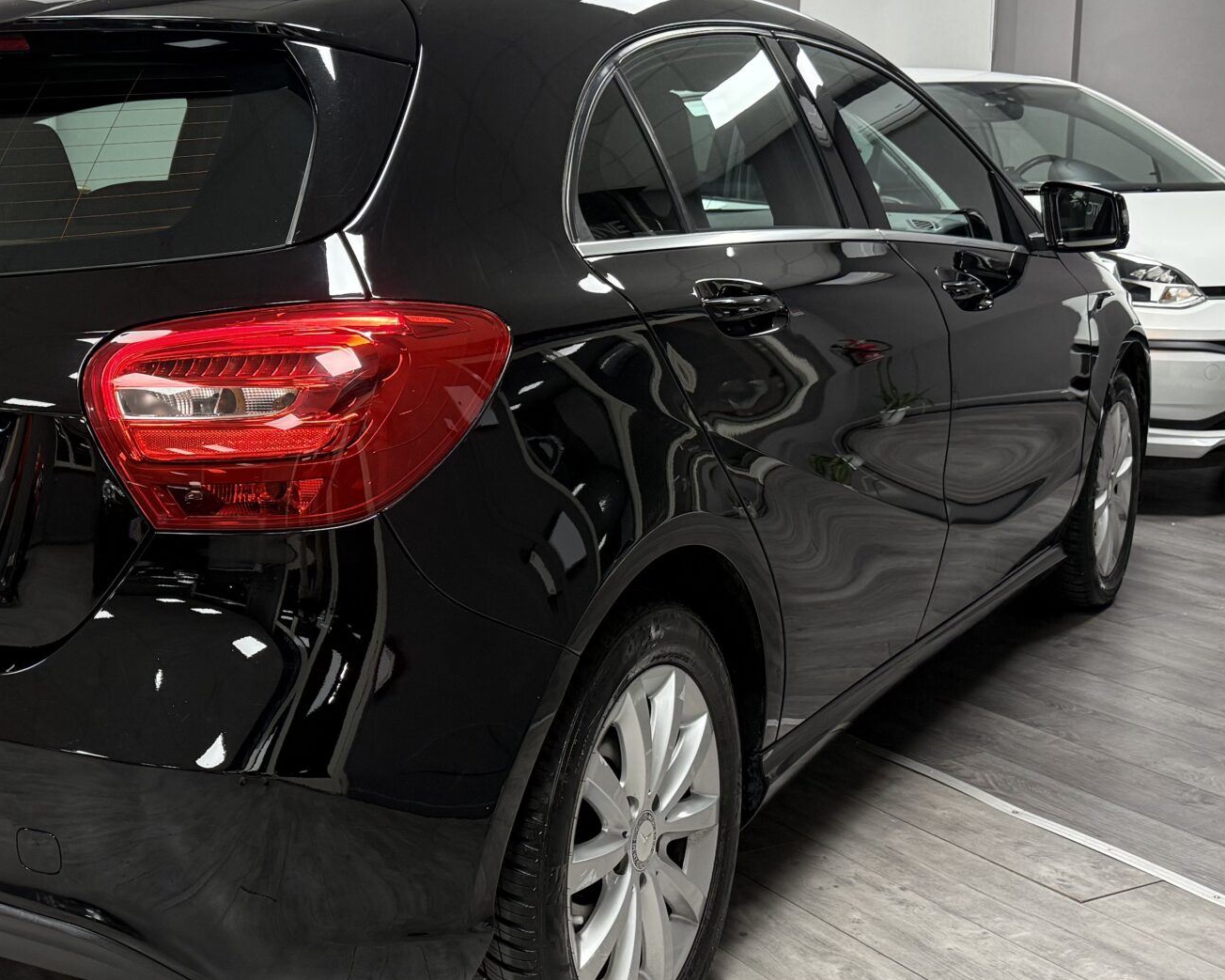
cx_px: 348
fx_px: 1668
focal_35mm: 46
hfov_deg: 39.5
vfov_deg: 32.7
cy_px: 479
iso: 200
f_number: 1.78
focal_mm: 6.76
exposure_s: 1/50
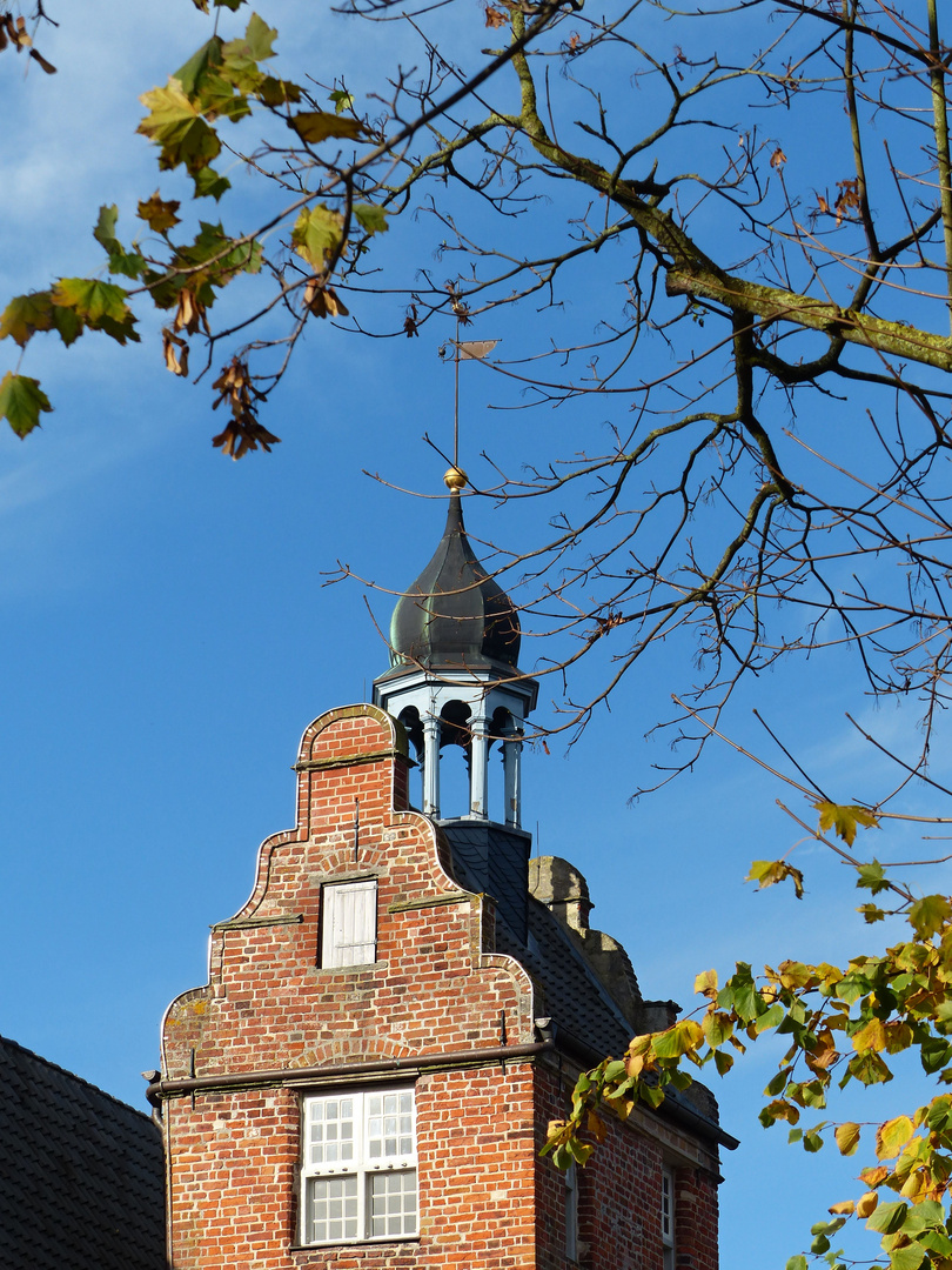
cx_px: 476
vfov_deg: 15.4
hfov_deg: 11.6
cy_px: 635
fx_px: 4694
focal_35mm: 128
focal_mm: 23.1
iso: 100
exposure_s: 1/800
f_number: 4
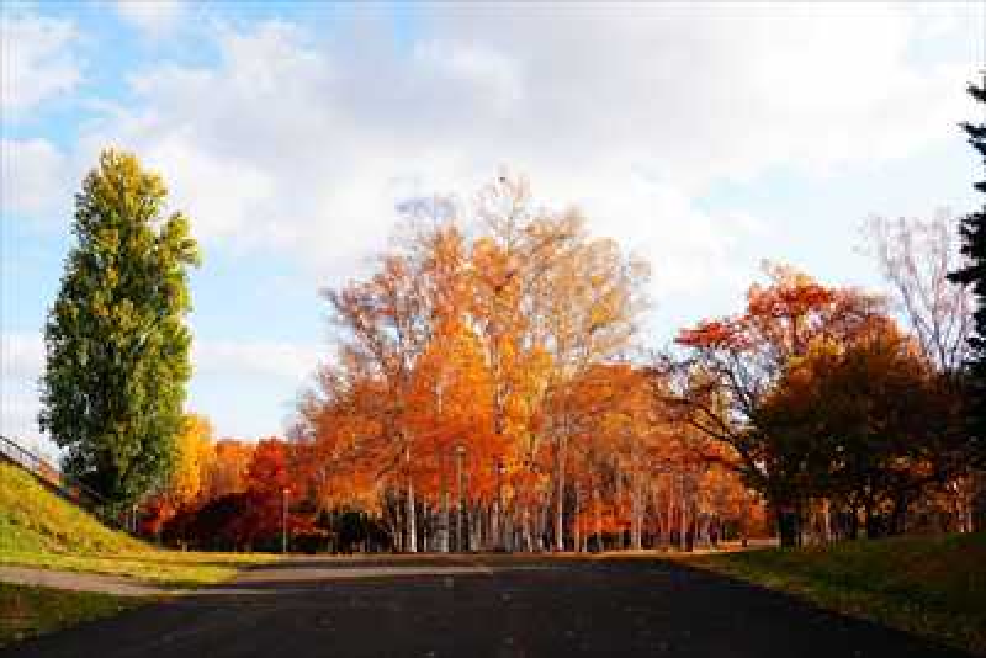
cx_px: 493
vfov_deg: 36.9
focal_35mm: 36
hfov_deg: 53.1
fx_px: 986
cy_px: 329
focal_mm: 24
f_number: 7.1
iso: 100
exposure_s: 1/160
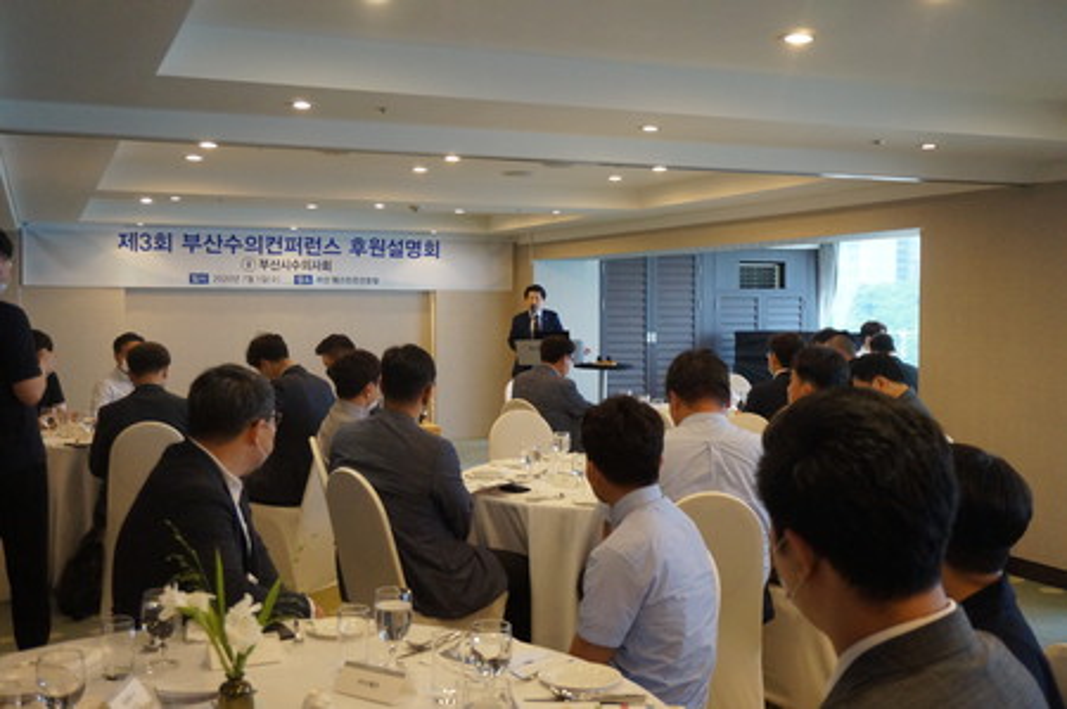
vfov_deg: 34.1
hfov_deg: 49.6
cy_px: 354
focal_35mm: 39
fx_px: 1155
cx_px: 534
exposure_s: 1/160
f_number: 4.5
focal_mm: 26
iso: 2000
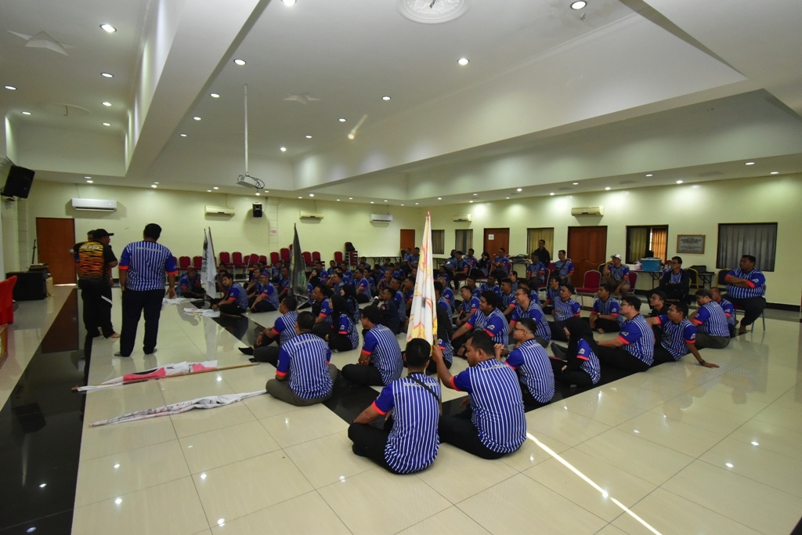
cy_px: 268
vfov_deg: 67.4
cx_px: 401
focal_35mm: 18
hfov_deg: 90.0
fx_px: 401
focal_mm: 12
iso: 2500
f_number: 4.8
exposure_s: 1/100
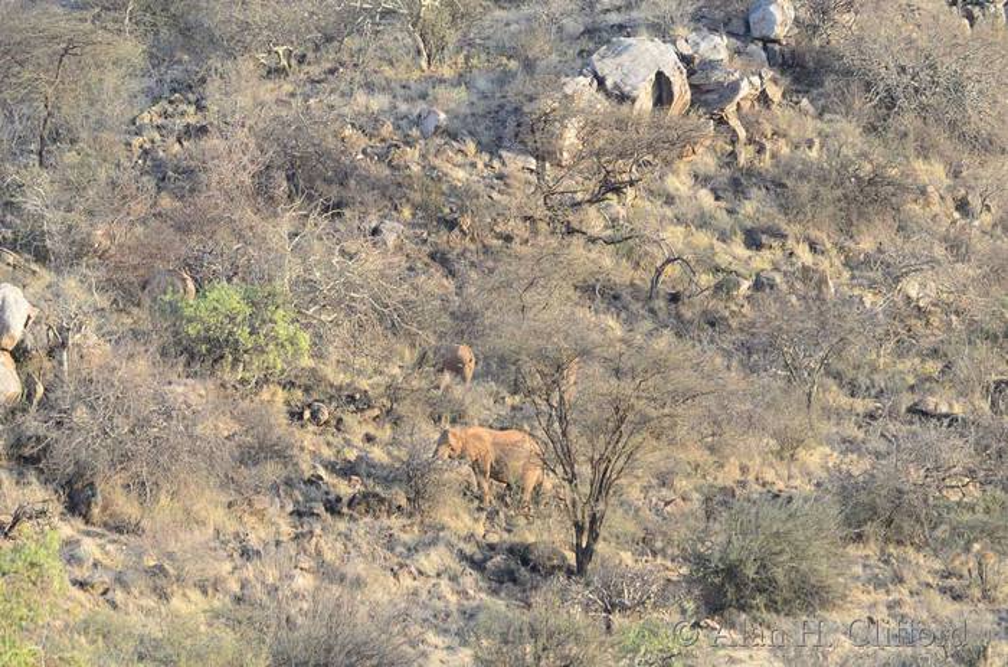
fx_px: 11731
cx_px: 504
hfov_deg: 4.9
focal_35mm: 420
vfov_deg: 3.3
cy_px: 334
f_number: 5.3
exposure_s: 1/400
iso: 640
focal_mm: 280
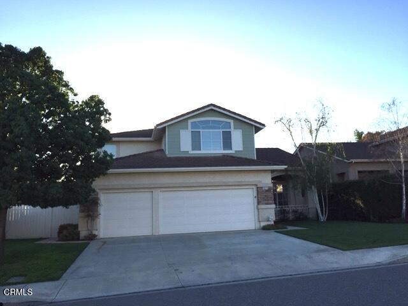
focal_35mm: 29
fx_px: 342
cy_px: 153
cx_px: 204
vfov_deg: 48.2
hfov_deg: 61.7
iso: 32
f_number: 2.2
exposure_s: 1/1464
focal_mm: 4.15
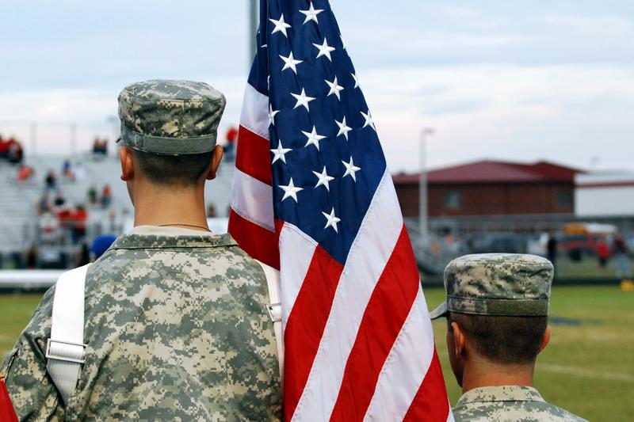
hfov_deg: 18.2
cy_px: 211
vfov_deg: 12.2
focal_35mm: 112
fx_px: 1981
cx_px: 317
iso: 800
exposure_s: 1/125
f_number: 5.6
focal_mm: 75
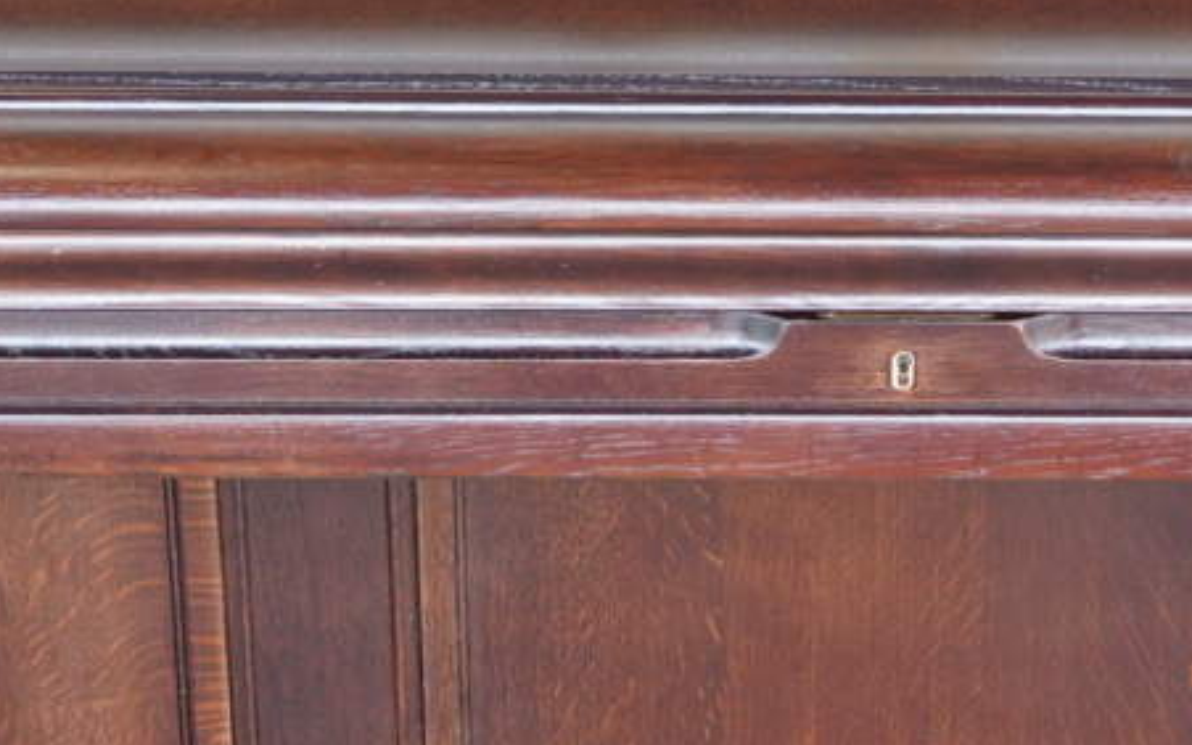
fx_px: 4159
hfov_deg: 16.2
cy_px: 169
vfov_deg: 10.2
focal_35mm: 128
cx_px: 896
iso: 1000
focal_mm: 35
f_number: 6.3
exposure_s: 1/60
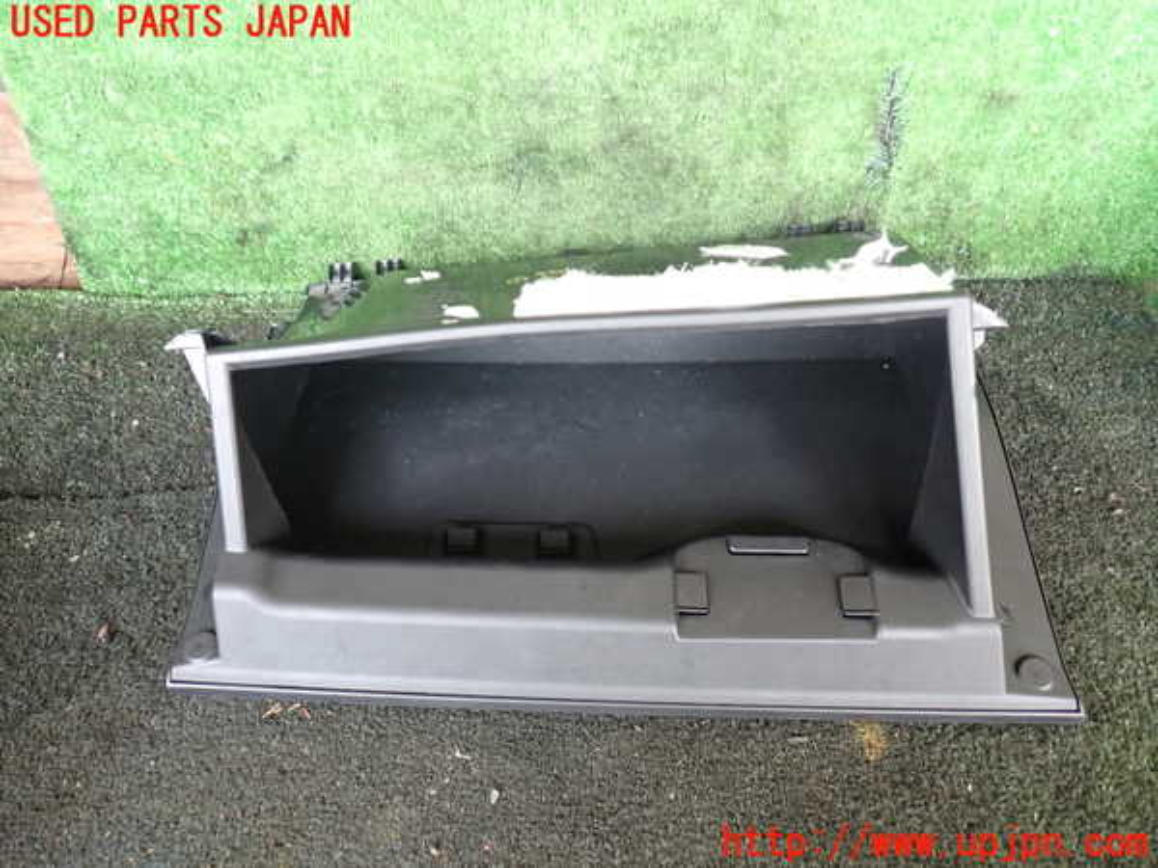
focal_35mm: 30
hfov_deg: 60.0
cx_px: 579
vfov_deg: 46.8
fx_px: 1004
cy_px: 434
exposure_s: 1/30
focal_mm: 5.4
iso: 250
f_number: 2.3
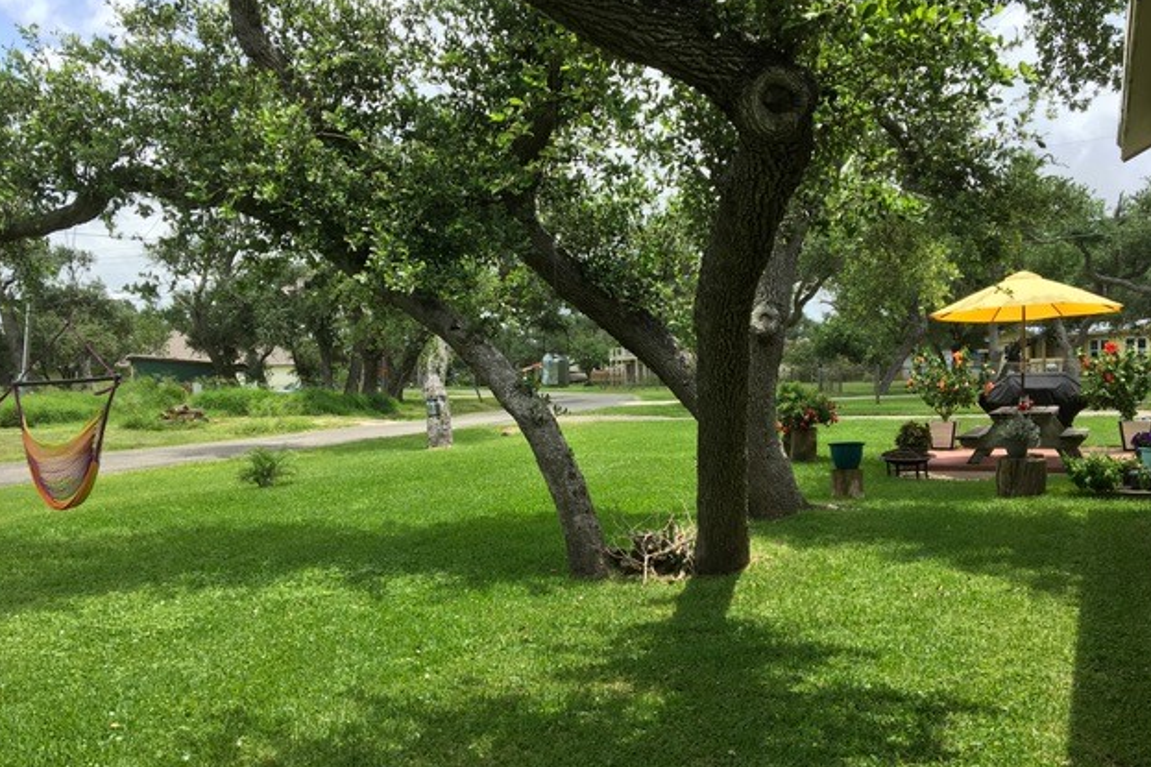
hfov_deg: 60.3
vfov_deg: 42.3
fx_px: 991
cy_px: 421
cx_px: 582
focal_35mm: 31
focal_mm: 4.15
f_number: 2.2
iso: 25
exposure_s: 1/793
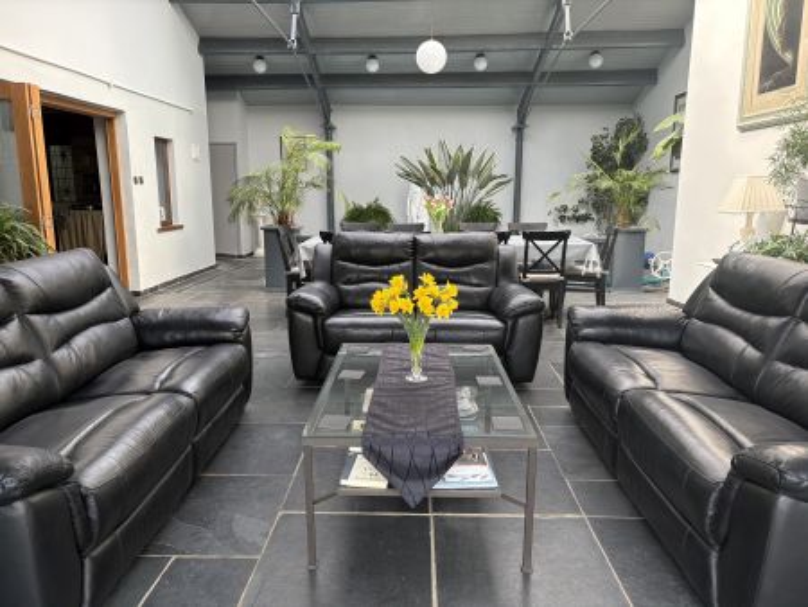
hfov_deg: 67.3
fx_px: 607
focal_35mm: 26
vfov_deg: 53.1
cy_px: 304
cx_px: 404
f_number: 1.6
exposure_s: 1/121
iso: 100
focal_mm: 5.96
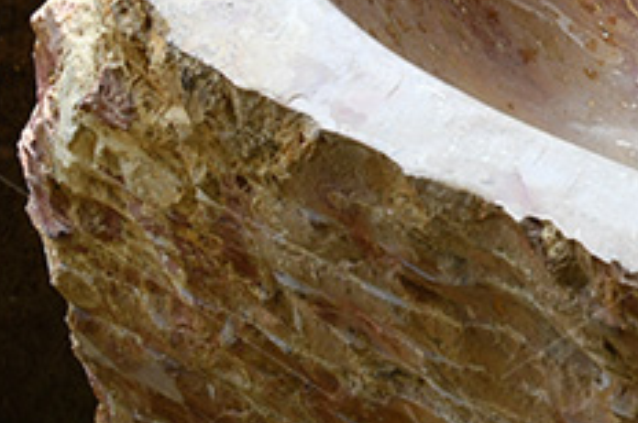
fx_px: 2018
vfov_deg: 11.9
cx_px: 952
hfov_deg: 16.4
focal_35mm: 114
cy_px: 73
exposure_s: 1/100
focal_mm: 22
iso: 125
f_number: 8
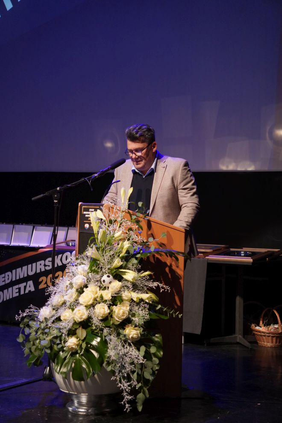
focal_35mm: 75
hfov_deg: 18.2
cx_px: 141
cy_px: 212
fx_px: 881
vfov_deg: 27.0
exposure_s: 1/80
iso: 1600
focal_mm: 50
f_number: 2.8
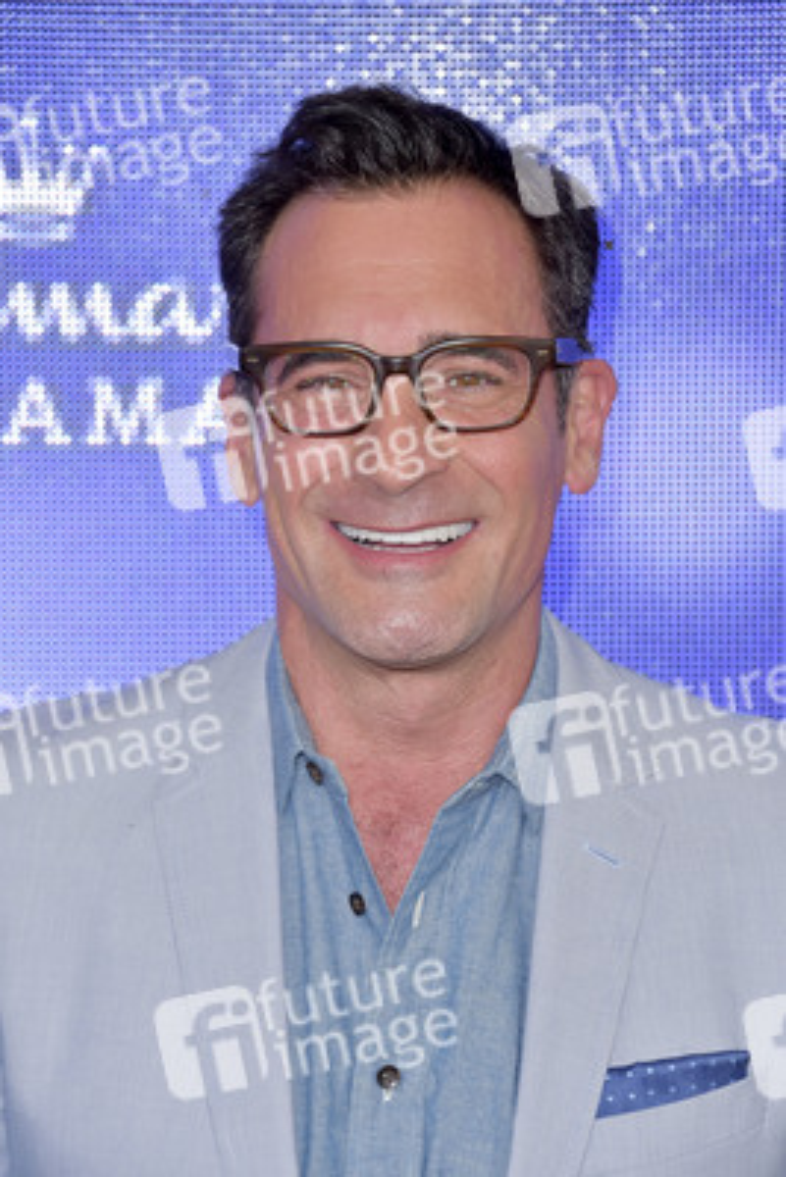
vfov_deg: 12.1
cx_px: 393
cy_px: 588
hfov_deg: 8.1
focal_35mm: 170
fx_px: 5562
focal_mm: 170
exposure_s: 1/250
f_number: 7.1
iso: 320
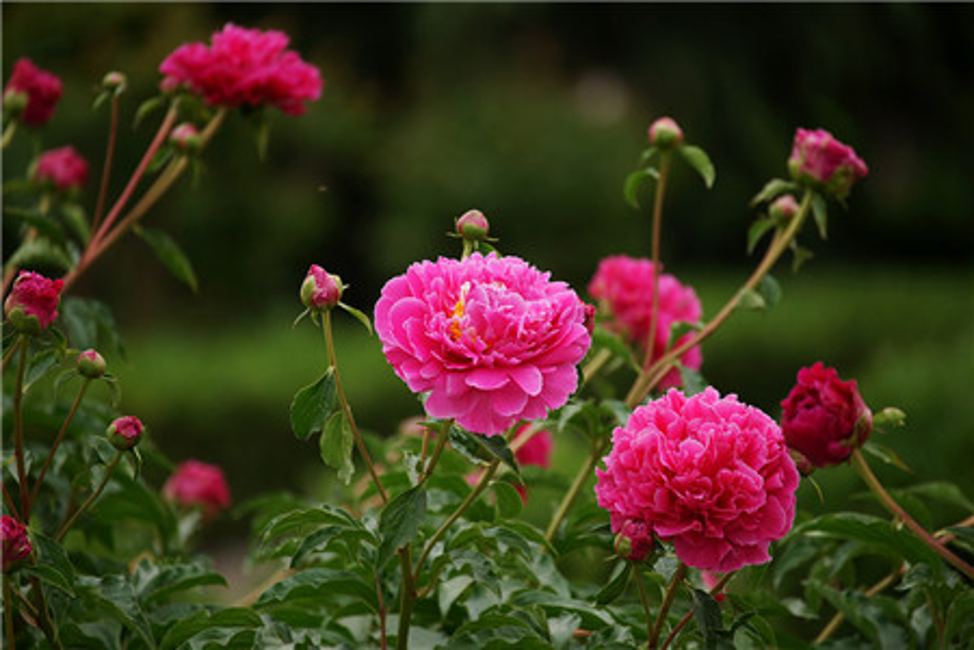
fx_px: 8116
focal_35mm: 300
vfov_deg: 4.6
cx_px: 487
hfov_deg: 6.9
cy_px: 325
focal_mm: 300
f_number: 5.6
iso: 200
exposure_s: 1/320
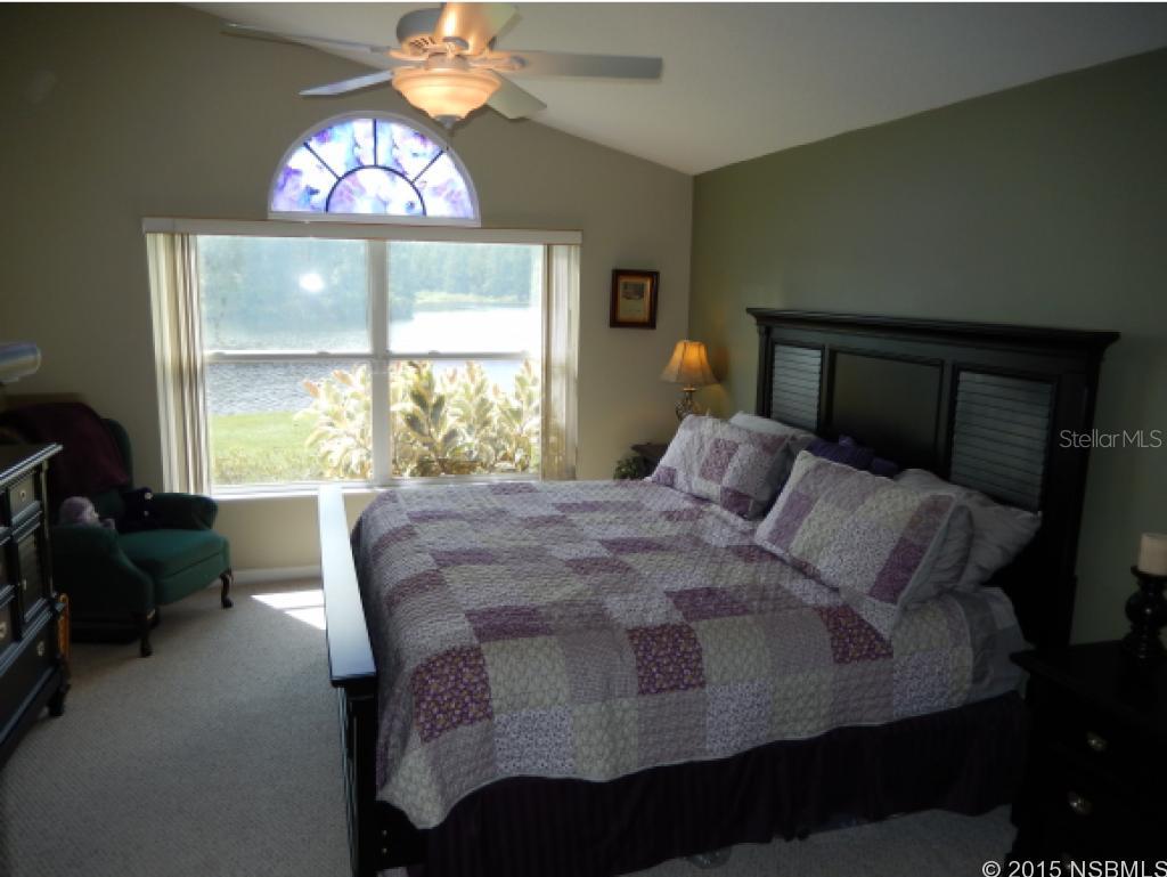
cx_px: 584
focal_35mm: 25
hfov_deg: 69.4
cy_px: 438
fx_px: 843
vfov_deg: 54.9
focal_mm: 4.5
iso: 125
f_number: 3.4
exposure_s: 1/200
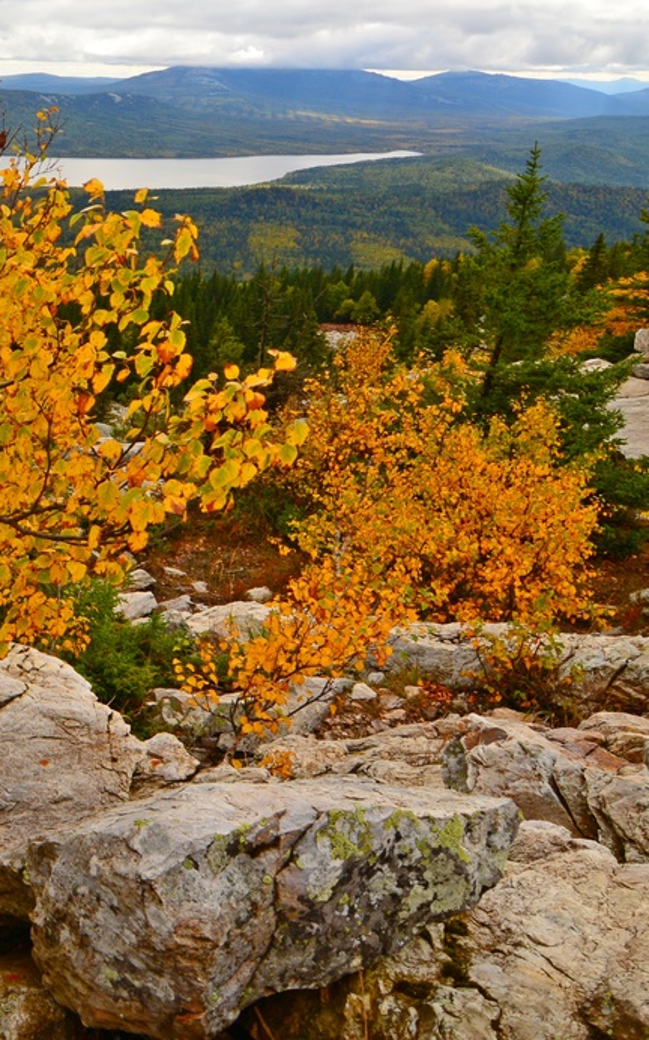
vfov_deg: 56.0
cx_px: -131
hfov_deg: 31.2
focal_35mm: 34
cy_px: 390
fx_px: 964
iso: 100
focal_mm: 11
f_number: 9
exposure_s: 1/100
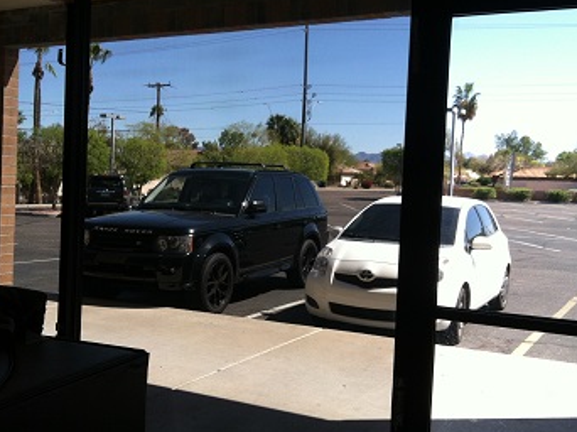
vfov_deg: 30.8
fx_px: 783
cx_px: 275
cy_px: 190
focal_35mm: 47
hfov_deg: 40.4
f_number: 2.8
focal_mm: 3.85
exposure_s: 1/455
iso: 80
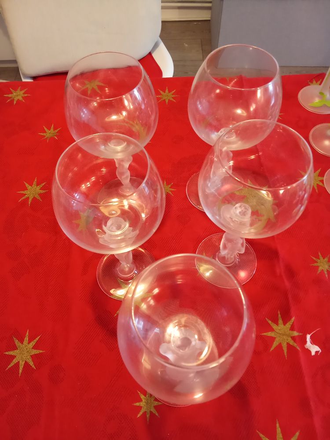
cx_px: 165
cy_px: 220
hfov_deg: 49.7
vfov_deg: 63.4
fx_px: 356
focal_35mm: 28
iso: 640
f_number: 2
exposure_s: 1/25
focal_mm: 2.78
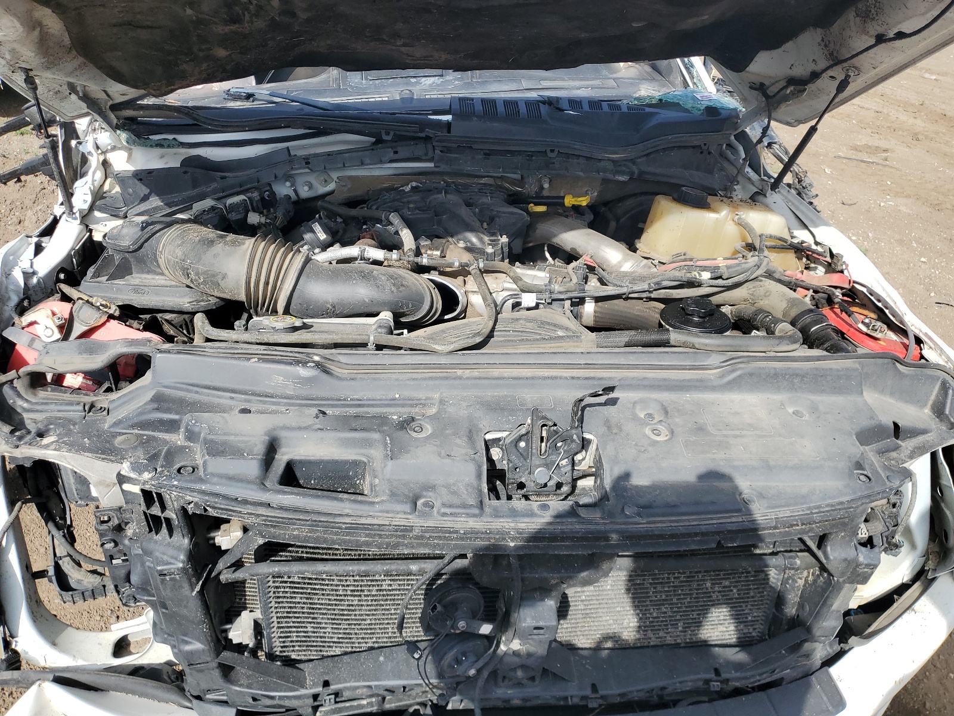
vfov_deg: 53.1
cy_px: 358
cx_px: 477
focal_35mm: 26
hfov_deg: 67.3
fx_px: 717
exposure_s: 1/2500
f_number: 1.5
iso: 50
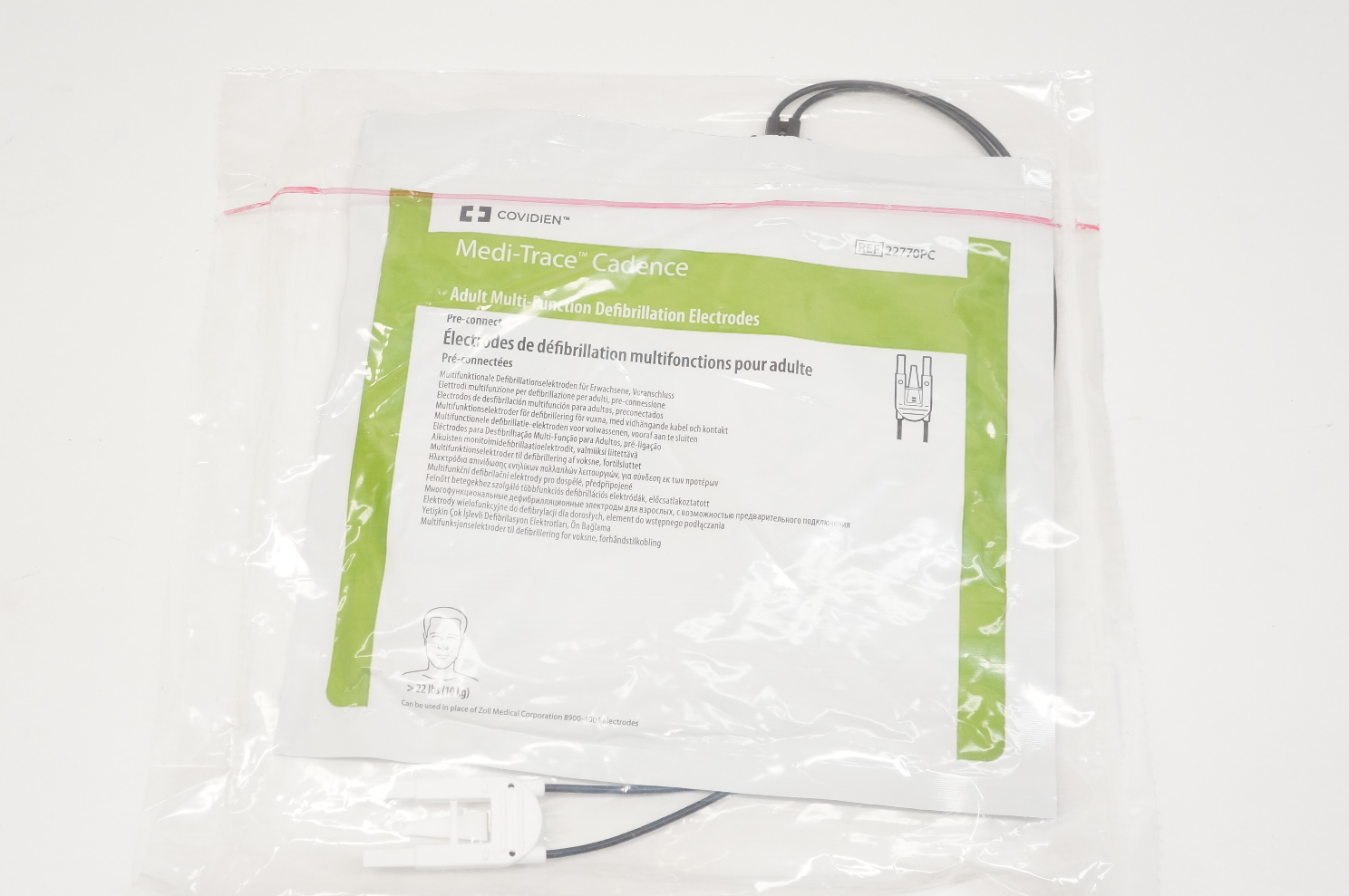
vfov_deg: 30.8
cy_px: 477
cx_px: 644
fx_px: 1630
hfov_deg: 45.0
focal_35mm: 44
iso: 800
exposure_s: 1/80
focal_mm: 27
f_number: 8
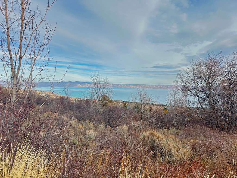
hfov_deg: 71.6
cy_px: 89
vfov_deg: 56.8
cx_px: 118
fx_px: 164
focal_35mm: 24
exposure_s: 1/1144
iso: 80
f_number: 1.78
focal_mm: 6.86
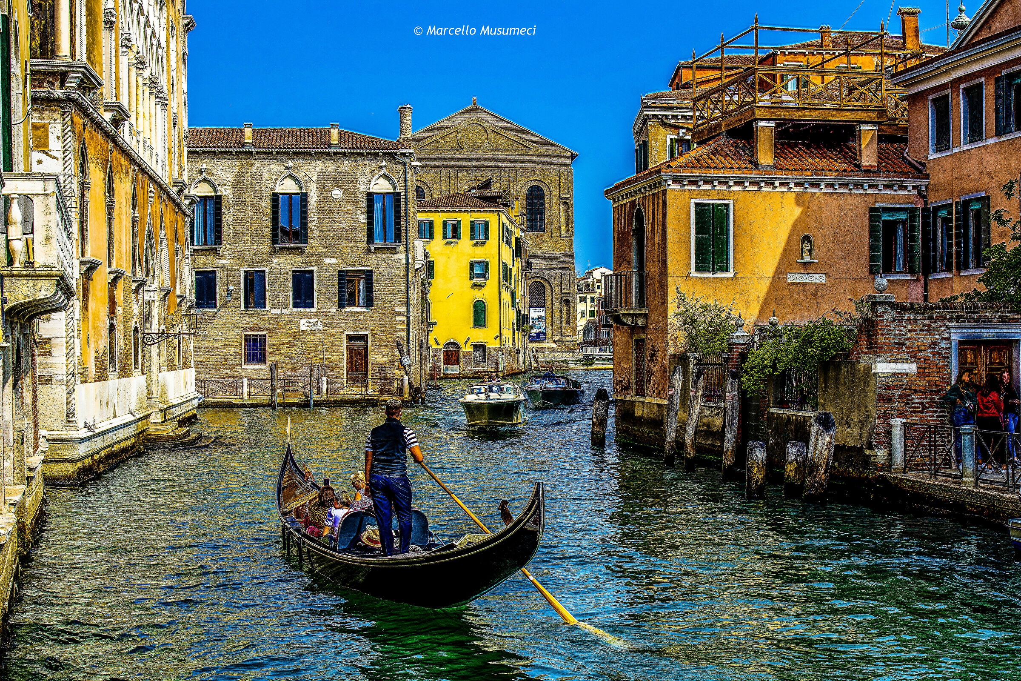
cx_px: 510
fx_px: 1489
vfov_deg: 25.8
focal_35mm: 52
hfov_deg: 37.9
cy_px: 340
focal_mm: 35
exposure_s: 1/80
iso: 100
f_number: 14
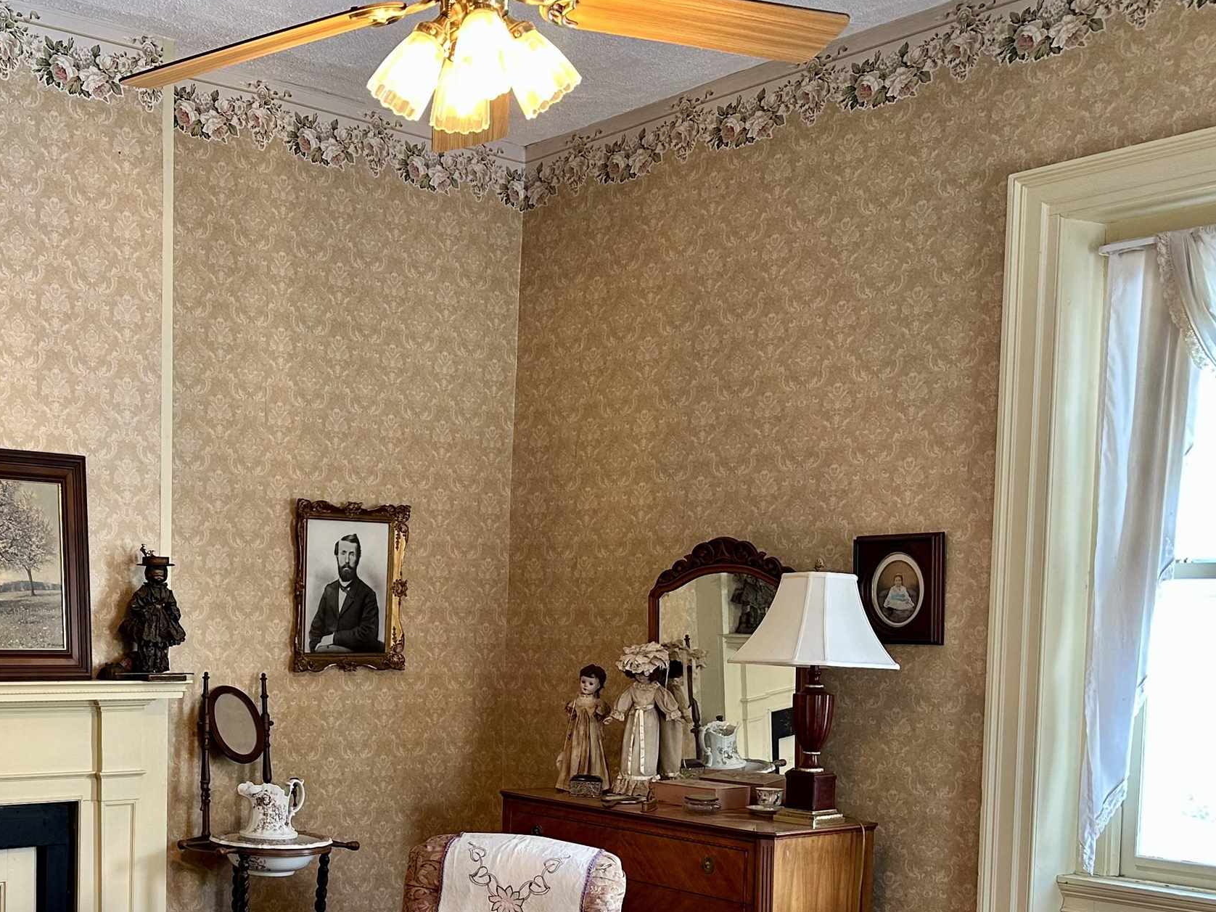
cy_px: 753
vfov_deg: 31.8
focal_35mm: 44
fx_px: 1546
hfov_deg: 40.9
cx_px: 217
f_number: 1.78
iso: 125
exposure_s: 1/60
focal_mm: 6.86
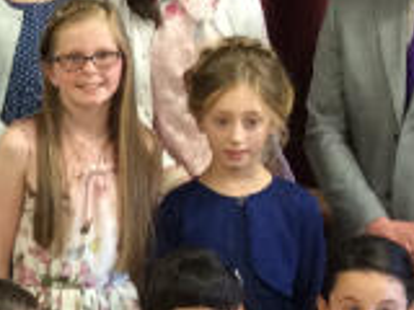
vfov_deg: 9.2
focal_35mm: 160
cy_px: 266
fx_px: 1914
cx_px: -235
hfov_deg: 11.7
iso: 80
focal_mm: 3.3
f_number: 2.4
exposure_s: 1/25
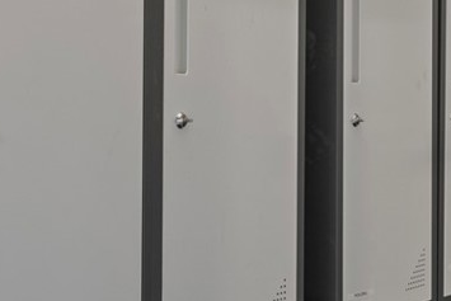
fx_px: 1266
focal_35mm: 101
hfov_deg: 19.2
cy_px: 107
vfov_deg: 13.6
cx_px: 520
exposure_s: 1
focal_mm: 35
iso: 1000
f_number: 8
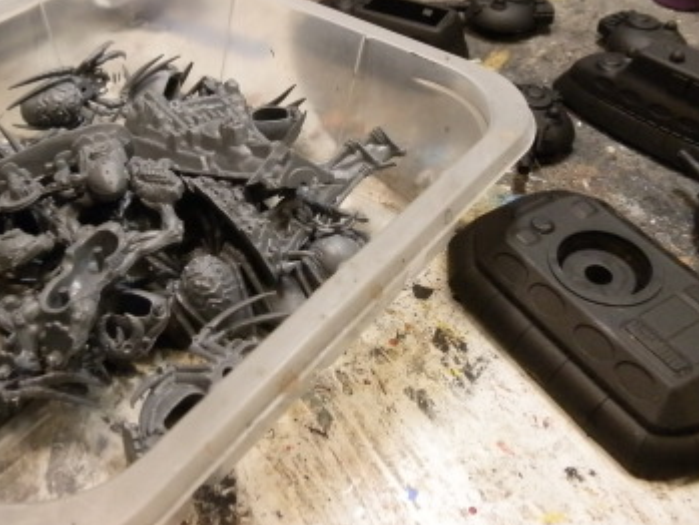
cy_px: 124
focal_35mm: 43
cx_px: 268
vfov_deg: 32.9
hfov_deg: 43.5
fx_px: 869
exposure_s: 1/100
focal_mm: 5
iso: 400
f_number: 3.1
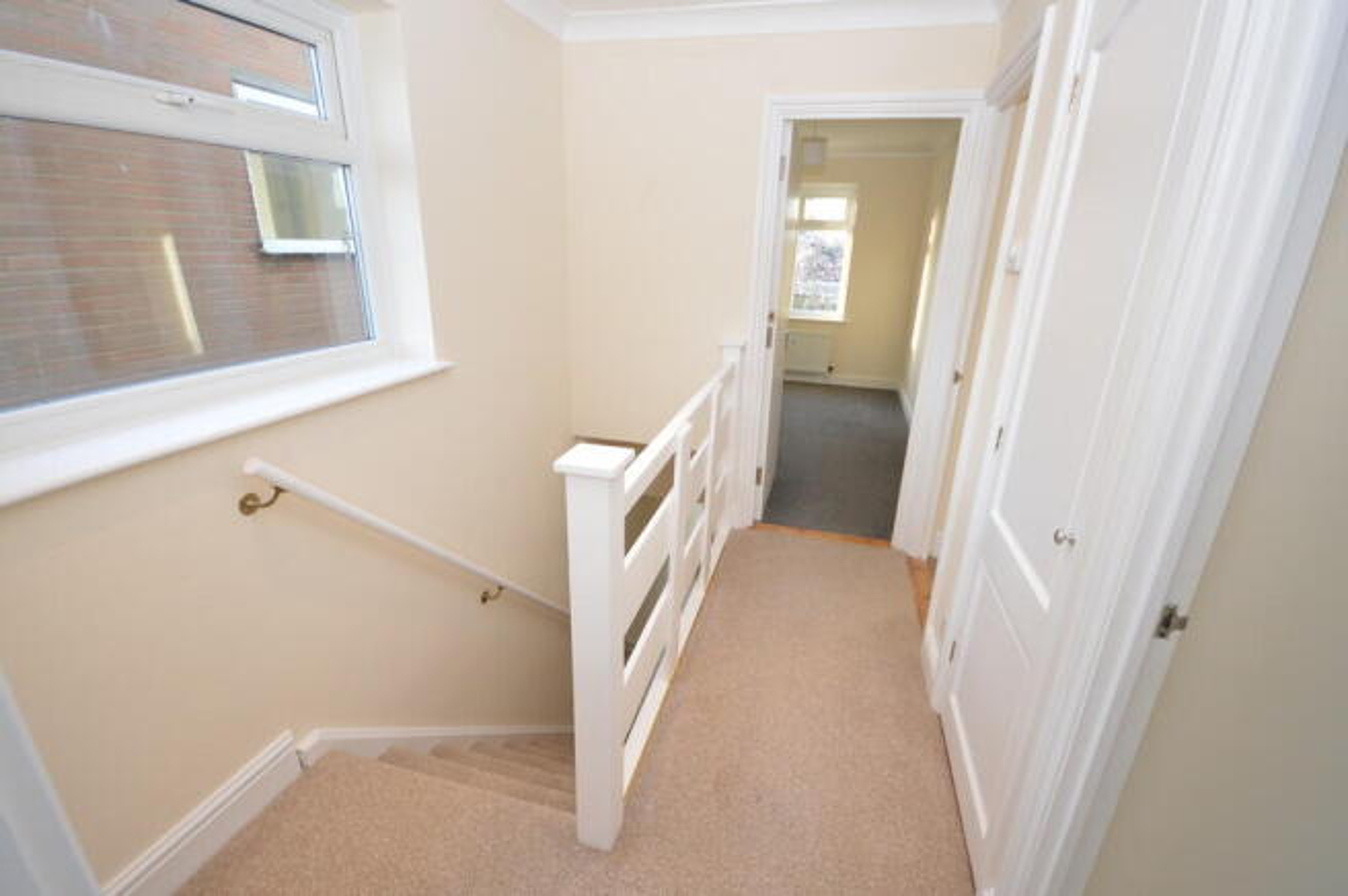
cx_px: 674
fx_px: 561
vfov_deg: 77.2
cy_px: 448
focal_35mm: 15
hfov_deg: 100.4
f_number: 4
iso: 400
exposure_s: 1/60
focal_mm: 10
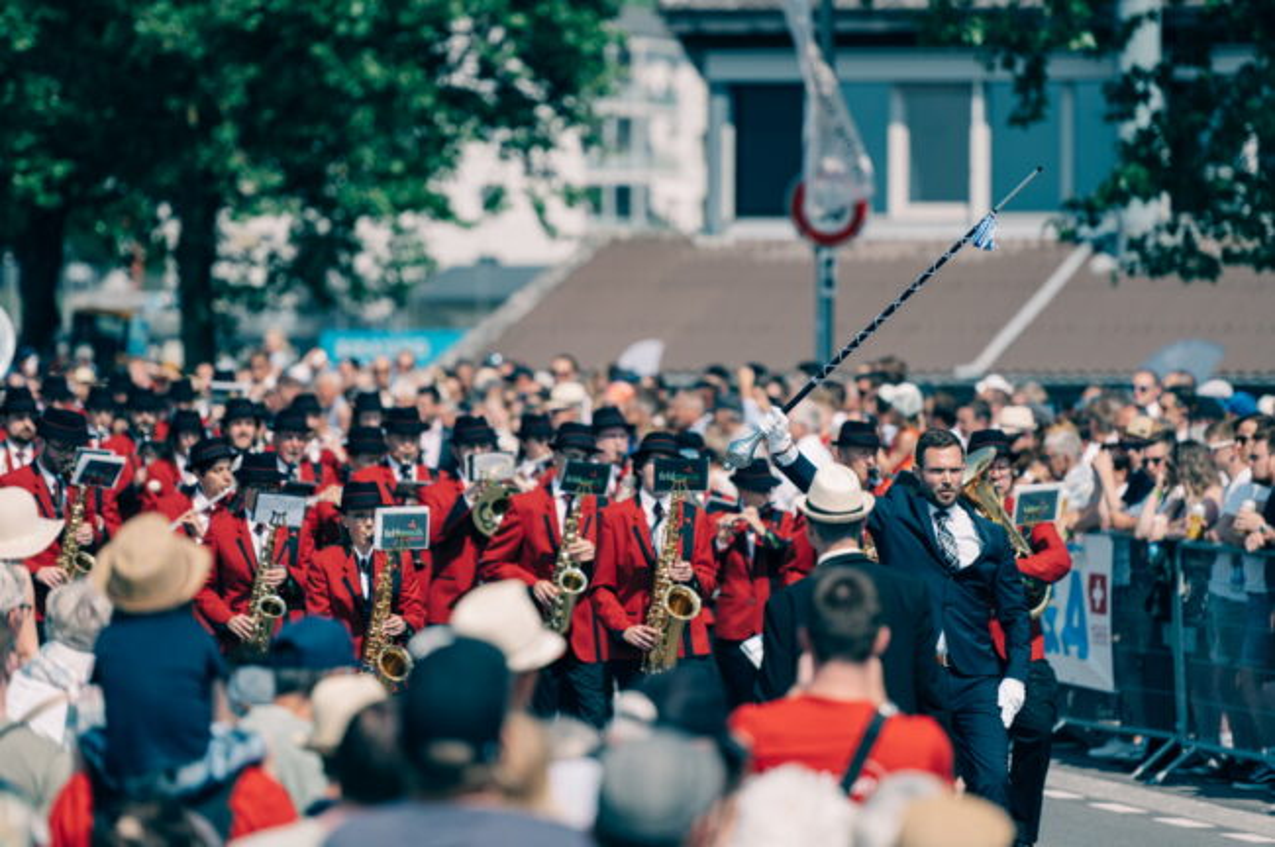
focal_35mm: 200
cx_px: 638
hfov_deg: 10.3
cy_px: 424
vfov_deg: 6.9
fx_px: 7076
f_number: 2.8
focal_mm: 200
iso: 100
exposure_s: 1/2500
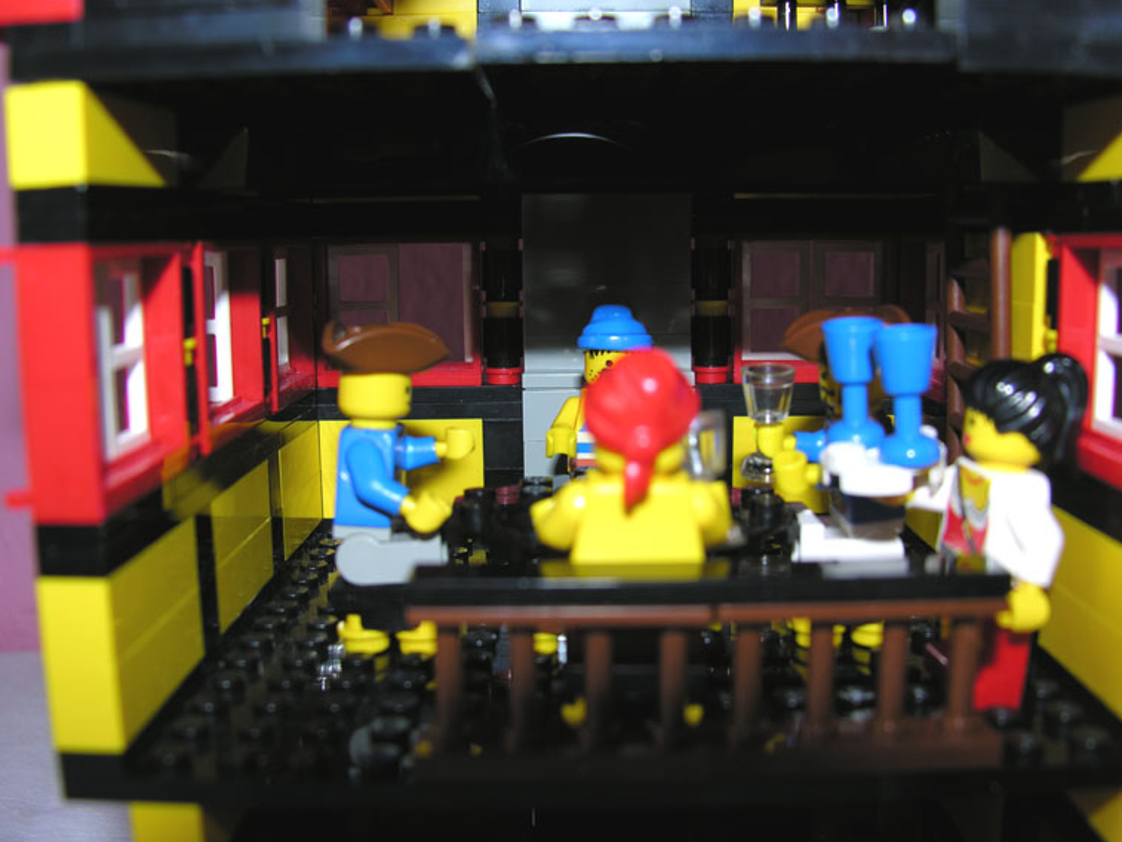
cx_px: 569
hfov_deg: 50.1
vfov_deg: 38.7
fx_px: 1199
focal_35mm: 37
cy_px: 434
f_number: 2.8
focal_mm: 8.9
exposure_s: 1/60.1
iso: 50
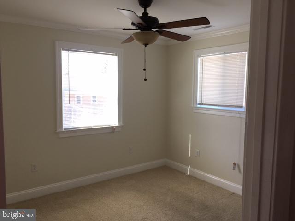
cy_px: 110
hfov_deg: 61.7
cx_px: 148
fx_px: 247
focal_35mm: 29
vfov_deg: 48.2
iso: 25
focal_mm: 4.15
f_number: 2.2
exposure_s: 1/30
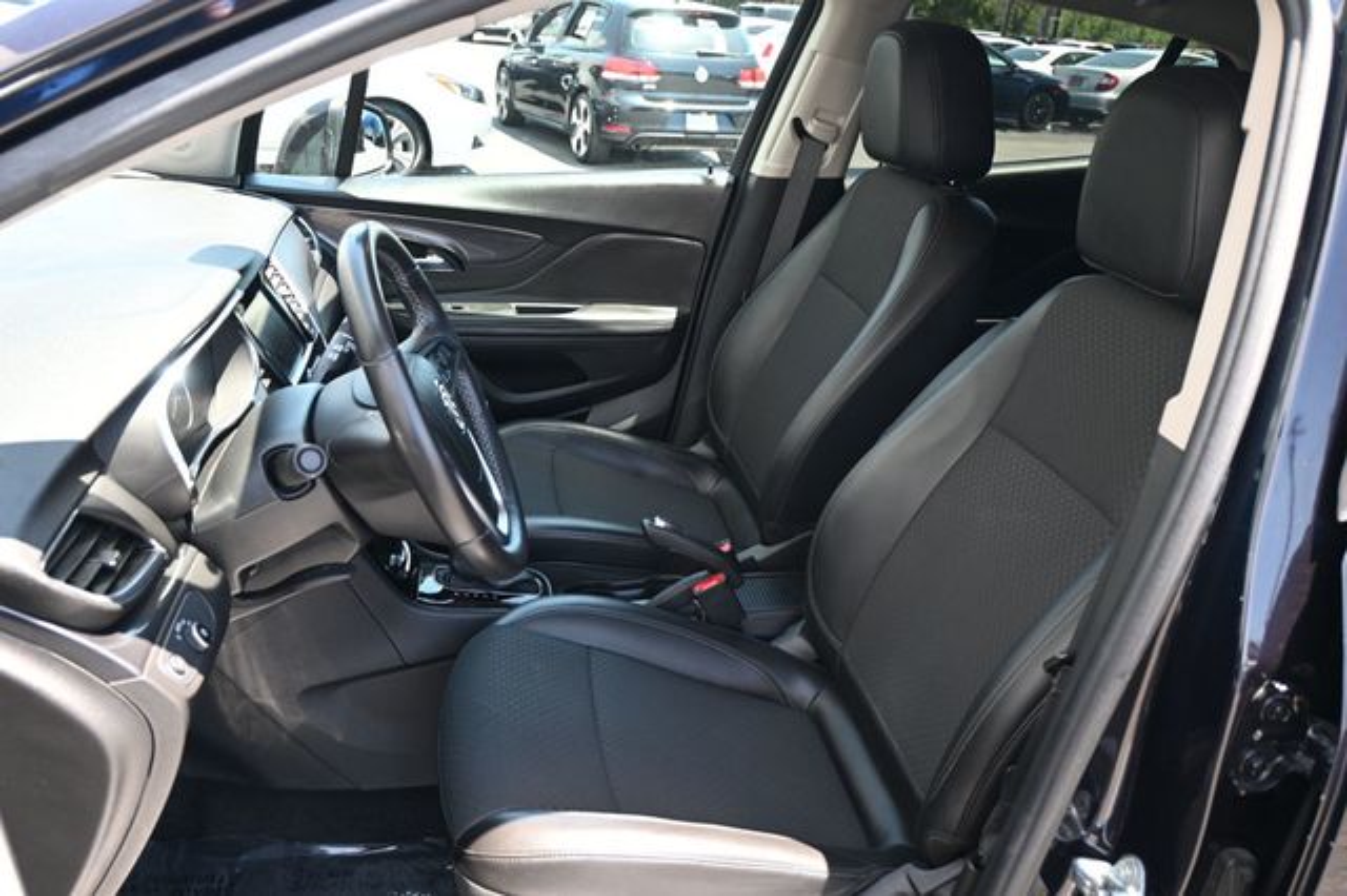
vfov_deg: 44.6
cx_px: 674
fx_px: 1094
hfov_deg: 63.2
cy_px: 448
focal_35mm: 29
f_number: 3.8
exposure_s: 1/160
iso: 400
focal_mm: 19.5
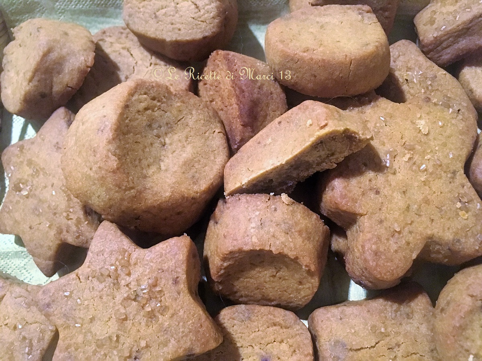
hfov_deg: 61.7
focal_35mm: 29
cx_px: 241
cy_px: 180
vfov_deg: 48.2
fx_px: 404
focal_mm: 4.15
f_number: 2.2
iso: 400
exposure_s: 1/17
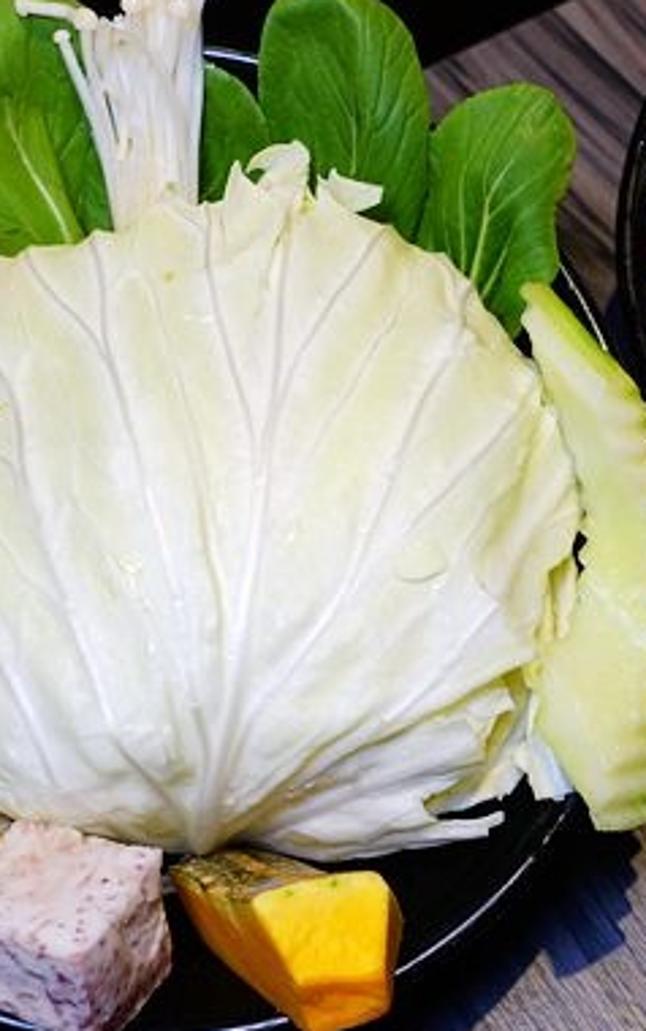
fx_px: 1519
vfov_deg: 37.5
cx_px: 394
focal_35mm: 54
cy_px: 487
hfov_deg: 24.0
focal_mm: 11.33
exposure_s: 1/80
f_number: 3.5
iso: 125
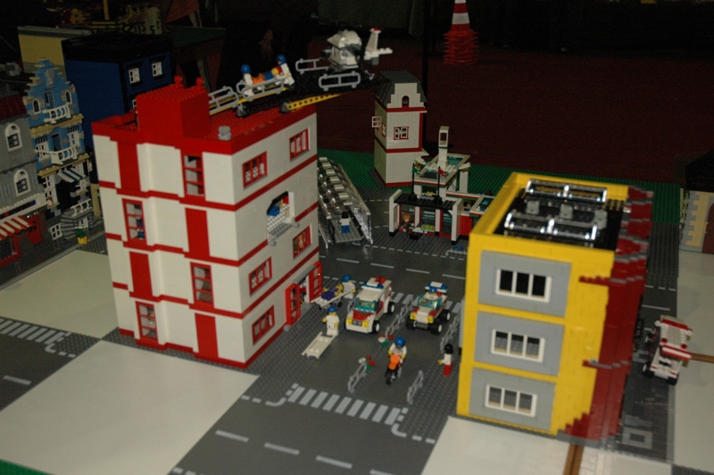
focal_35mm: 40
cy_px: 238
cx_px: 357
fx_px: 803
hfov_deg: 48.0
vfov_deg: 33.0
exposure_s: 1/60
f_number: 4
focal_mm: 27
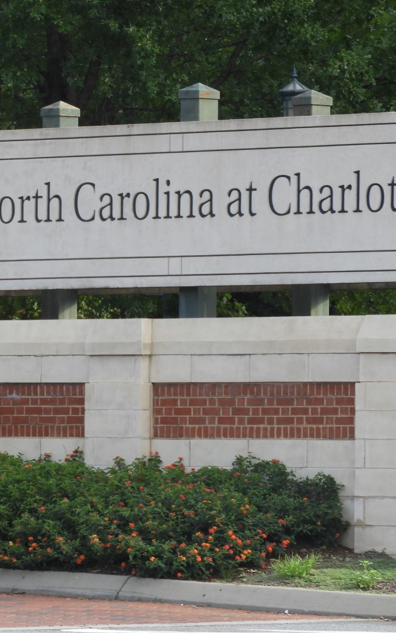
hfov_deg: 3.1
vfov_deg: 4.9
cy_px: 317
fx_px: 7340
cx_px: 35
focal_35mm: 425
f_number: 5.5
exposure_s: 1/125
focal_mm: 53.7
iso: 125
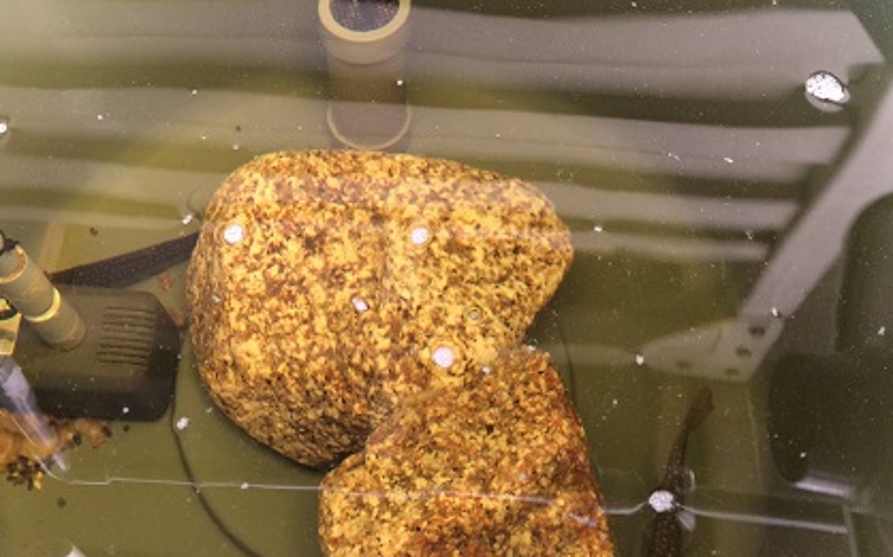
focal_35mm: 39
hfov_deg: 50.2
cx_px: 372
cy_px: 170
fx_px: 949
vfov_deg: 32.4
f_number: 2.2
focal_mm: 4.15
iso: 80
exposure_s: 1/30
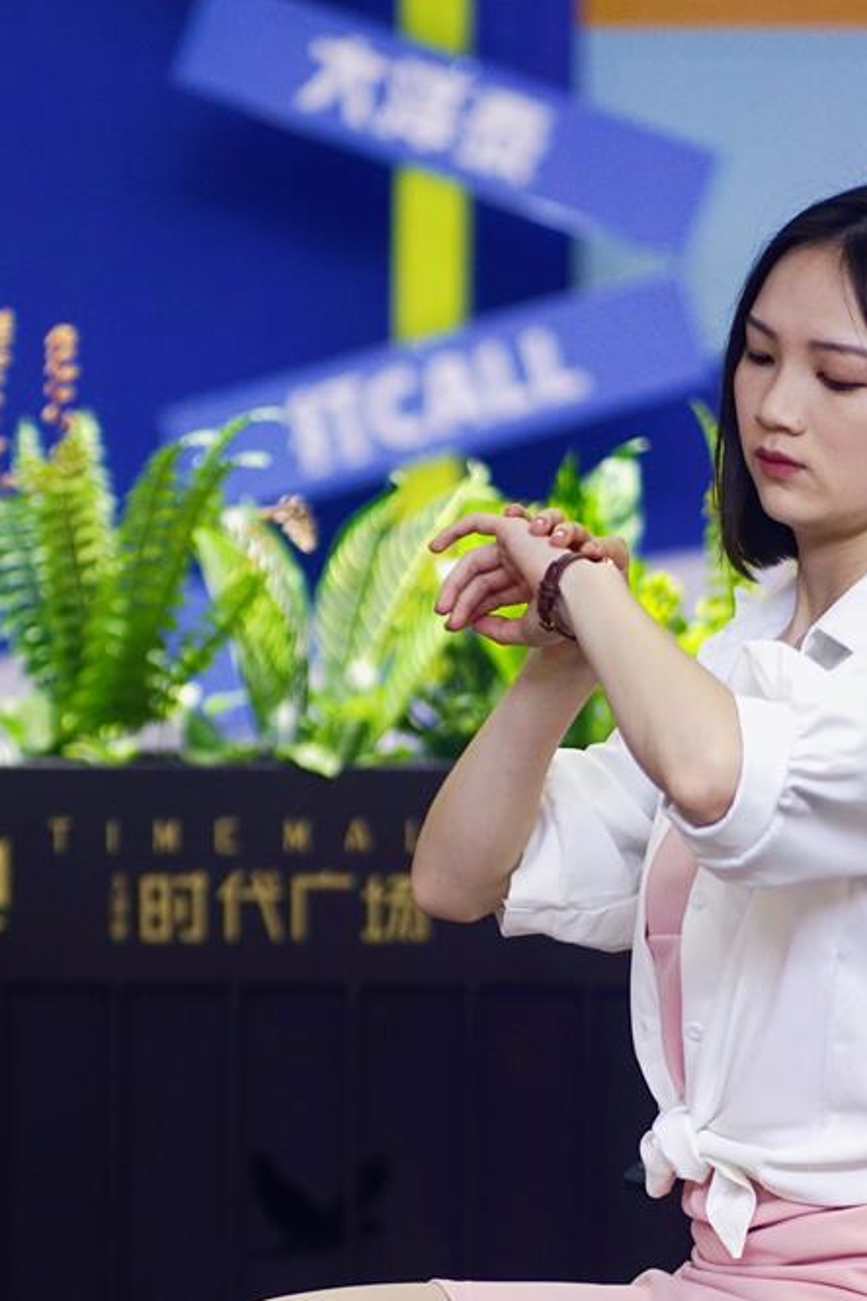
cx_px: 424
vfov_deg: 10.9
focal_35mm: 188
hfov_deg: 7.3
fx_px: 6791
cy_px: 977
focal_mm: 85
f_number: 1.8
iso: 500
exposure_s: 1/250
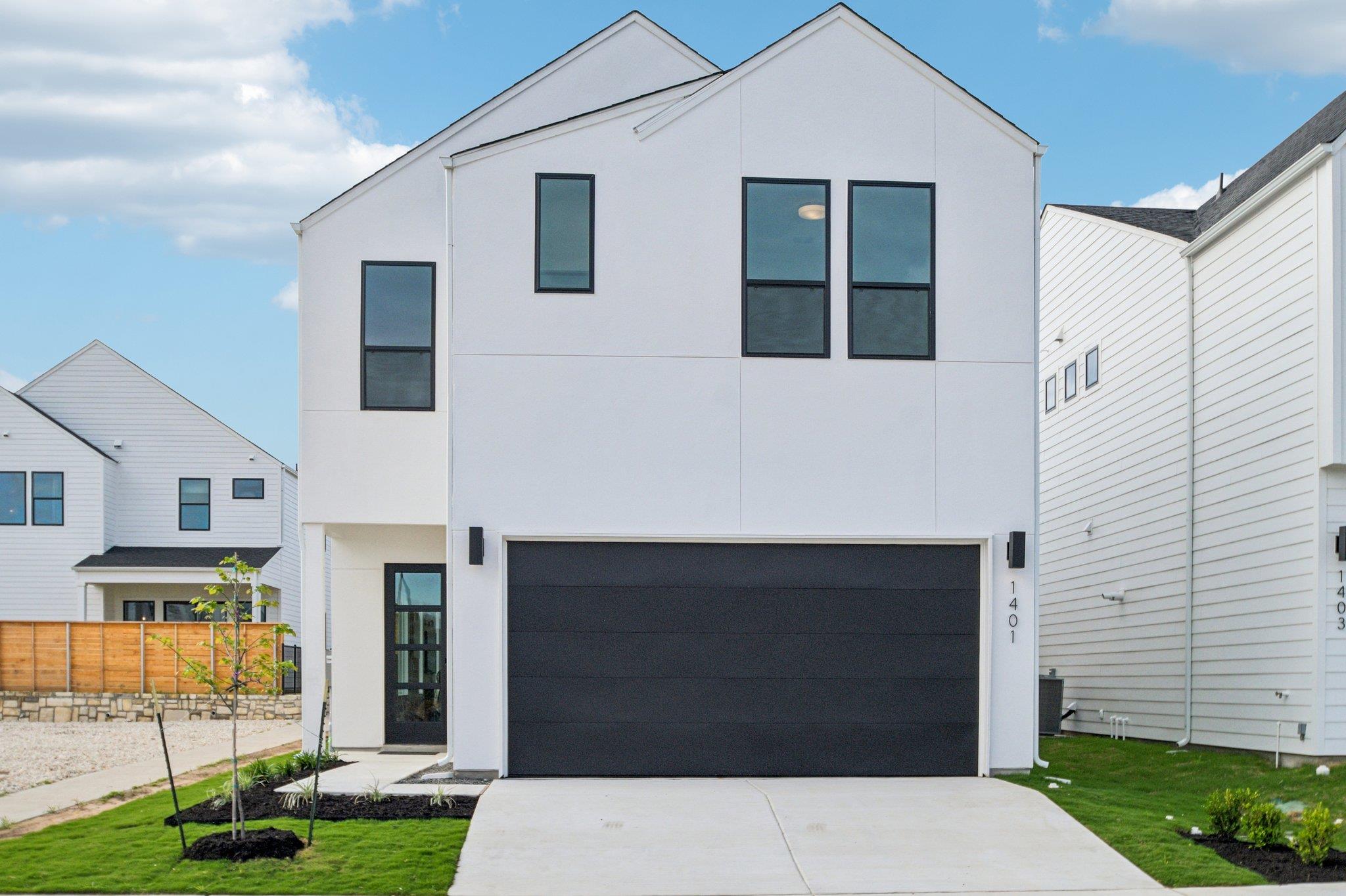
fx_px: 1346
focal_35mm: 36
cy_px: 448
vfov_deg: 36.9
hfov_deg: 53.1
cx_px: 673
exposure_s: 1/640
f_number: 8
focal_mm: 24
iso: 400
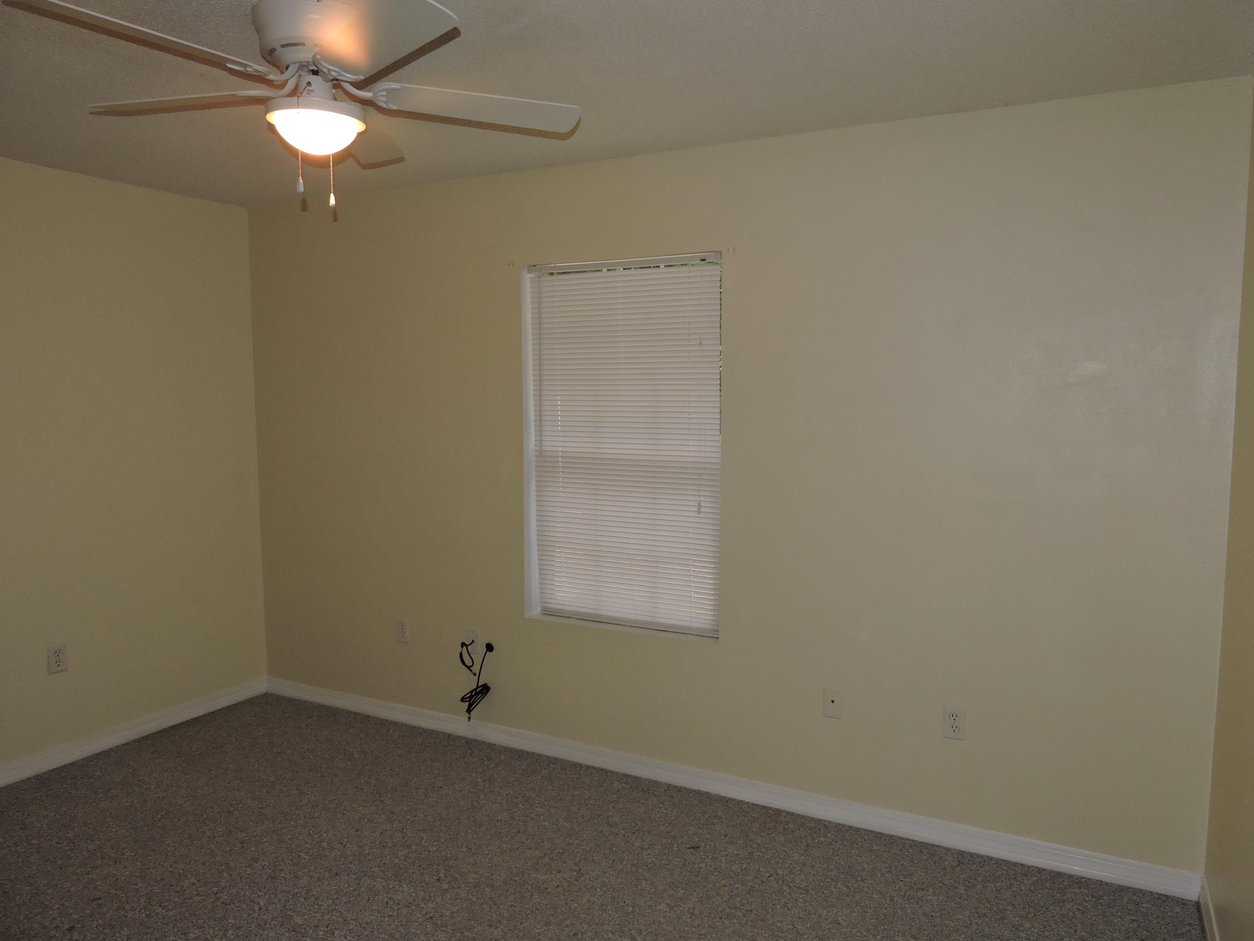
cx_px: 627
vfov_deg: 56.8
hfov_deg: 71.6
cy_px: 470
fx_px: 869
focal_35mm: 24
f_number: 3.3
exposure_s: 1/30
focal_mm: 4.3
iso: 200
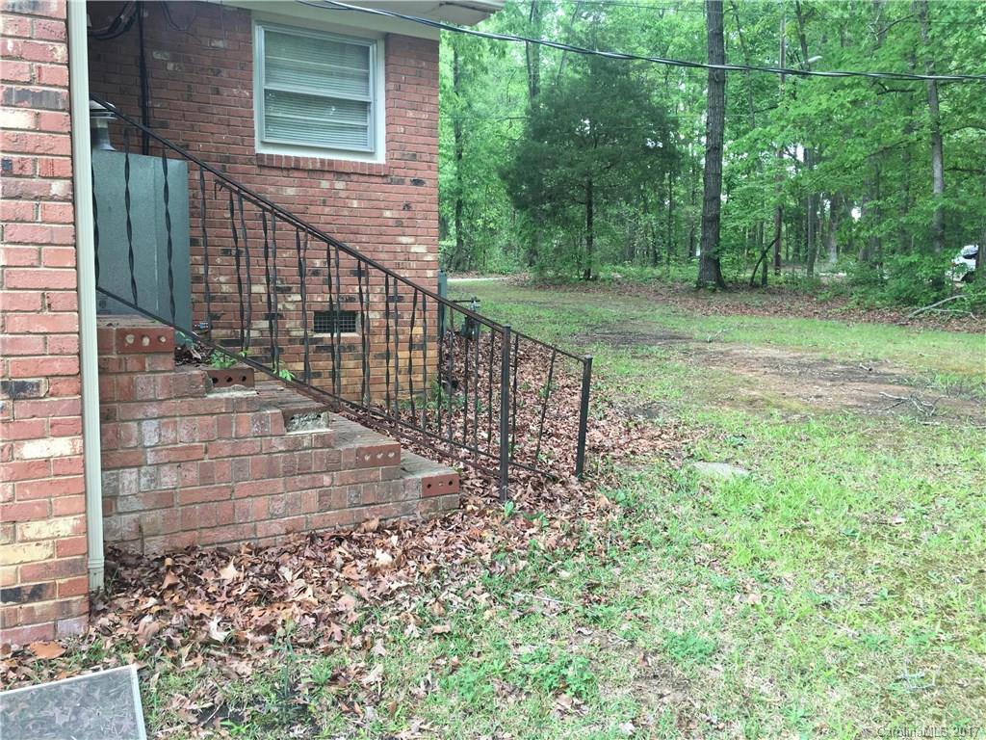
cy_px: 370
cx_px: 493
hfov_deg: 61.7
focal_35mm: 29
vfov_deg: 48.2
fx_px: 826
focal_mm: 4.15
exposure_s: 1/30
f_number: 2.2
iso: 40
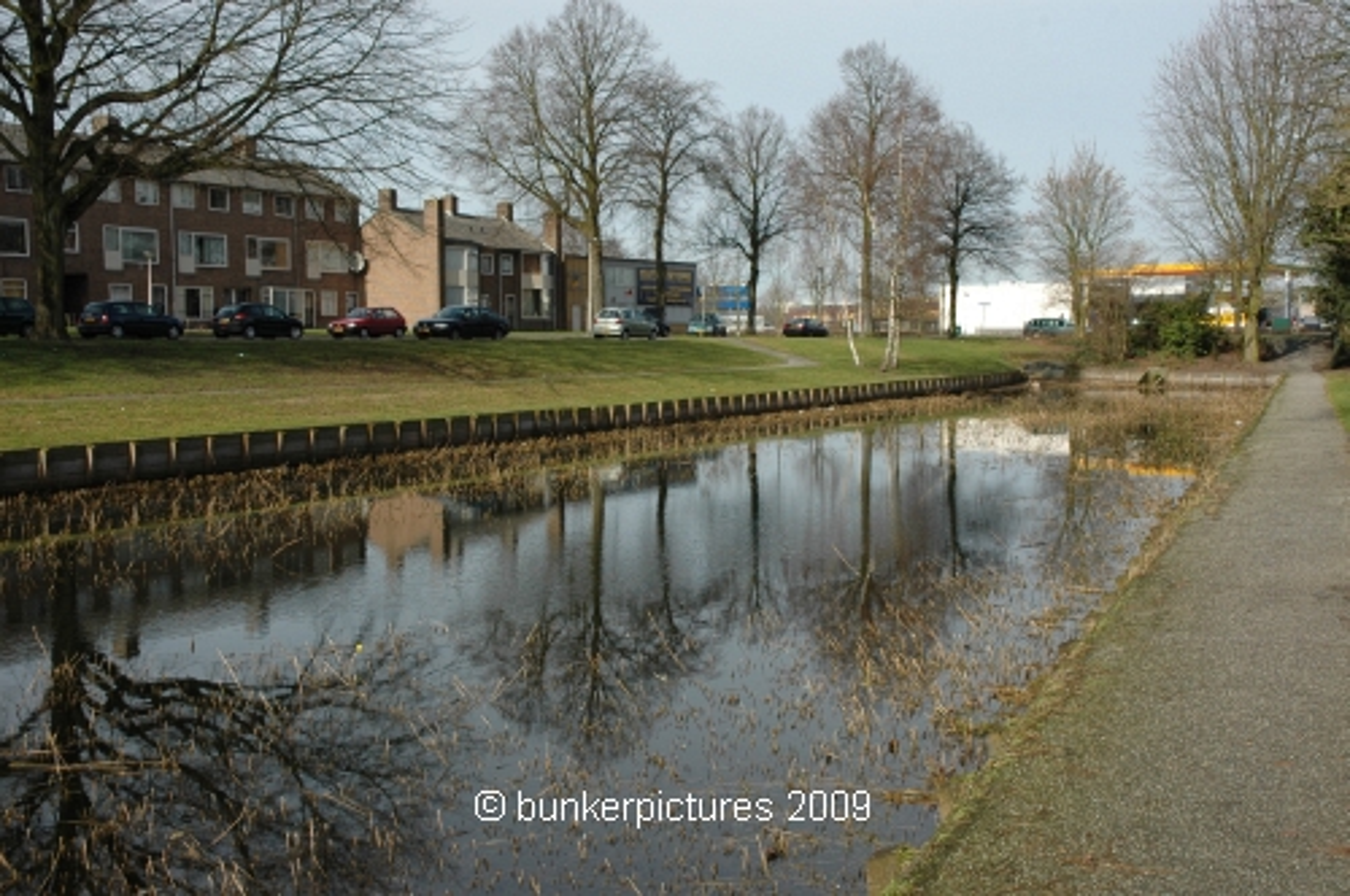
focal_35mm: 44
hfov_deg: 45.0
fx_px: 1629
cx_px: 675
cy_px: 448
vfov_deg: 30.8
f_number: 11
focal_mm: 29
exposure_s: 1/500
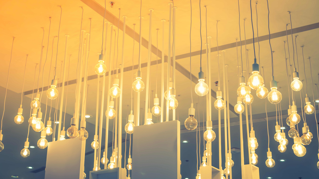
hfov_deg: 39.2
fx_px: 448
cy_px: 98
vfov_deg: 22.6
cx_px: 161
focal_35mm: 53
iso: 500
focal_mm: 50
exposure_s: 1/60
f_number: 4
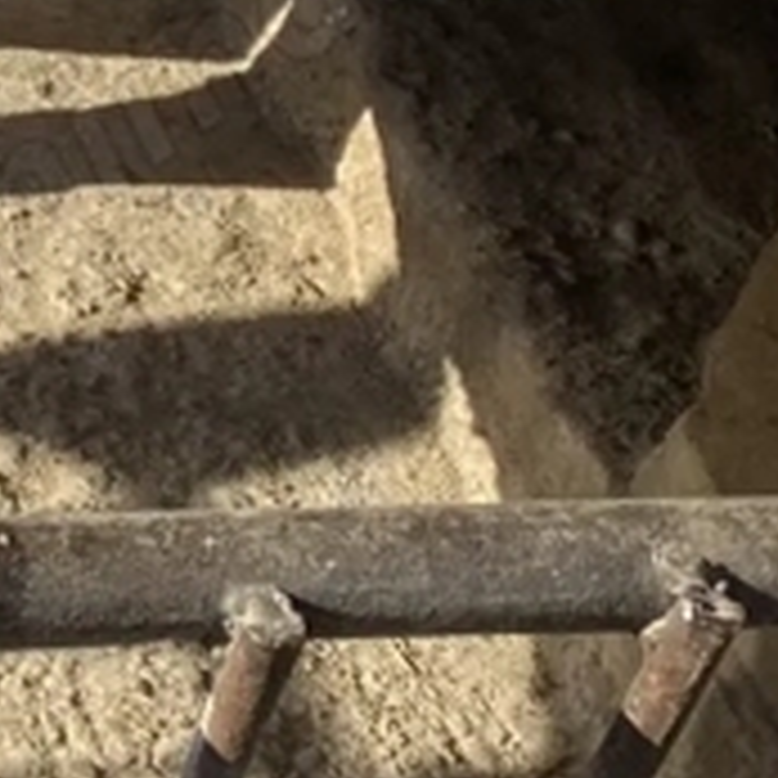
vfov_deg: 13.0
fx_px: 3382
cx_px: -976
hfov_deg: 11.3
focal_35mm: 133
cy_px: 36
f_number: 1.8
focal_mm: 4.25
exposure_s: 1/1464
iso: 32
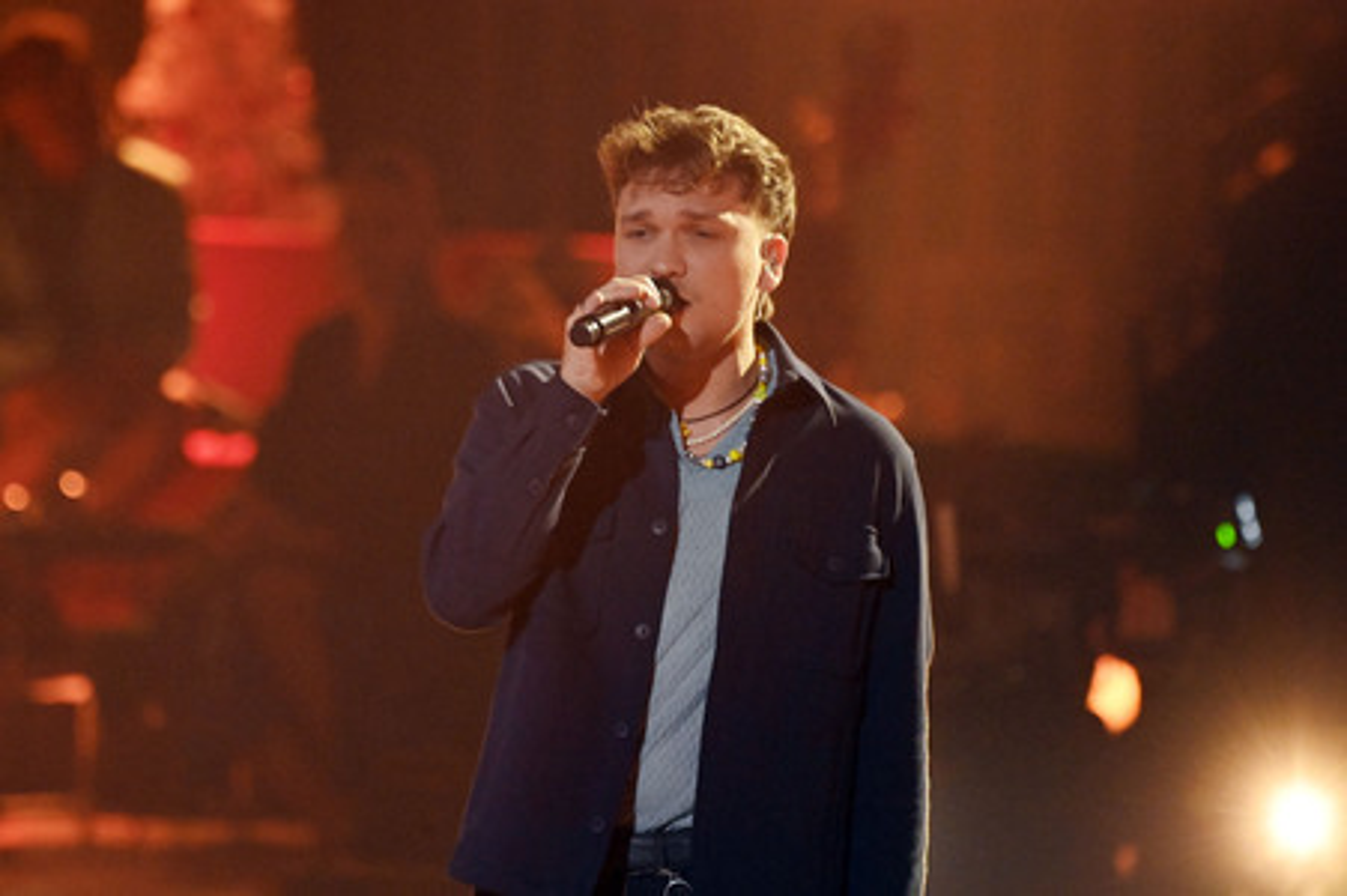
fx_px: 14955
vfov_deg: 3.4
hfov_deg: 5.2
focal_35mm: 400
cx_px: 674
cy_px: 448
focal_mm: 400
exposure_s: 1/400
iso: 12800
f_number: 5.6
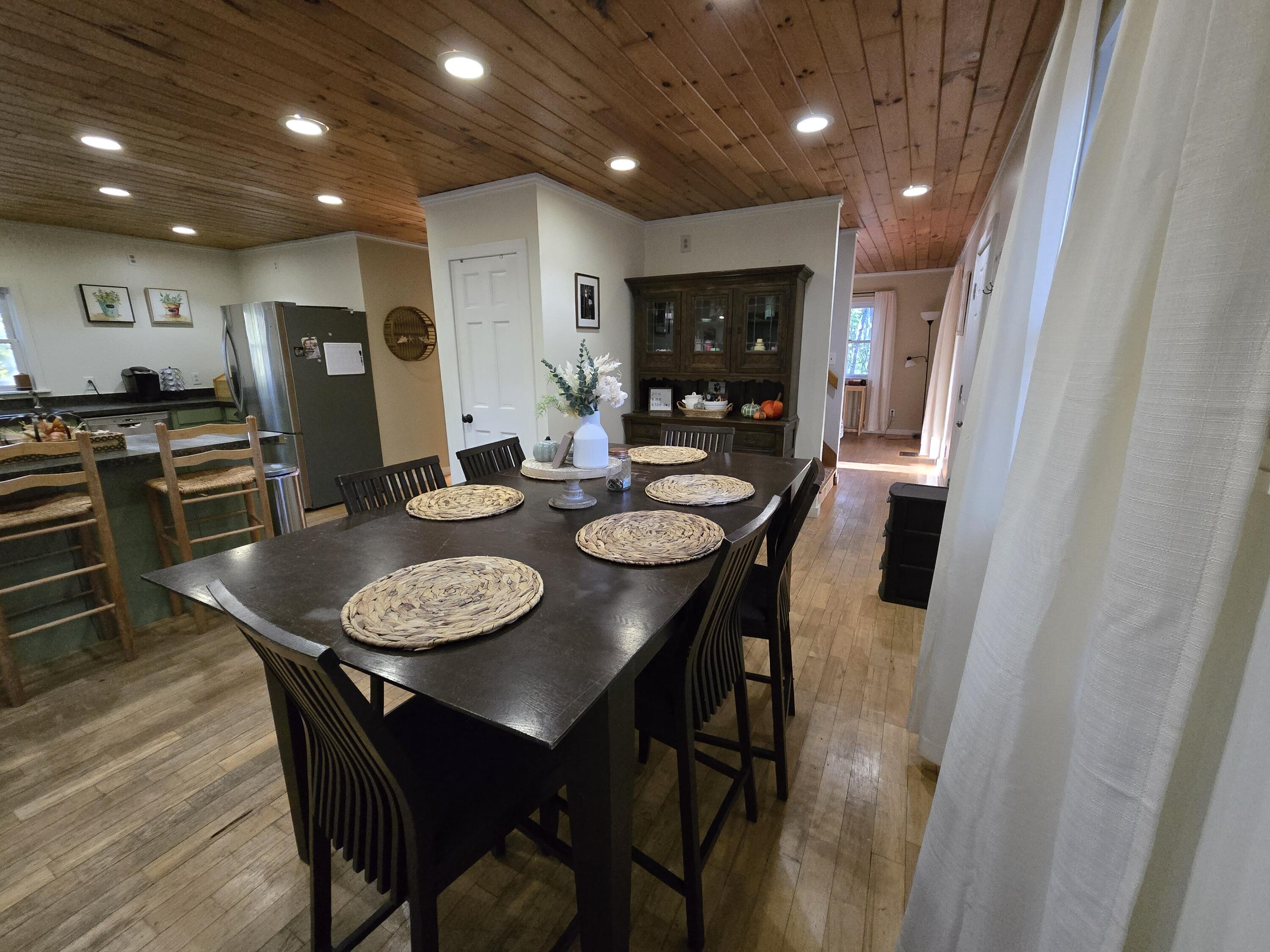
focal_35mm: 13
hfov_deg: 106.2
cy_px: 476
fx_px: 477
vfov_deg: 89.9
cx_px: 635
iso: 1250
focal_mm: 2.2
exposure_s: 1/60
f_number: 2.2
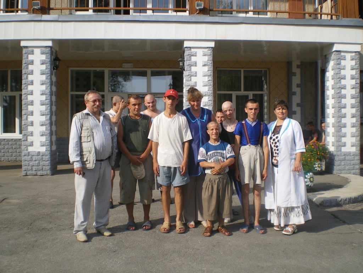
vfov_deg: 37.7
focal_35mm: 38
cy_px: 136
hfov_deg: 49.0
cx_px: 182
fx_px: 398
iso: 64
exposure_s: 1/400
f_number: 4.6
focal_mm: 6.3
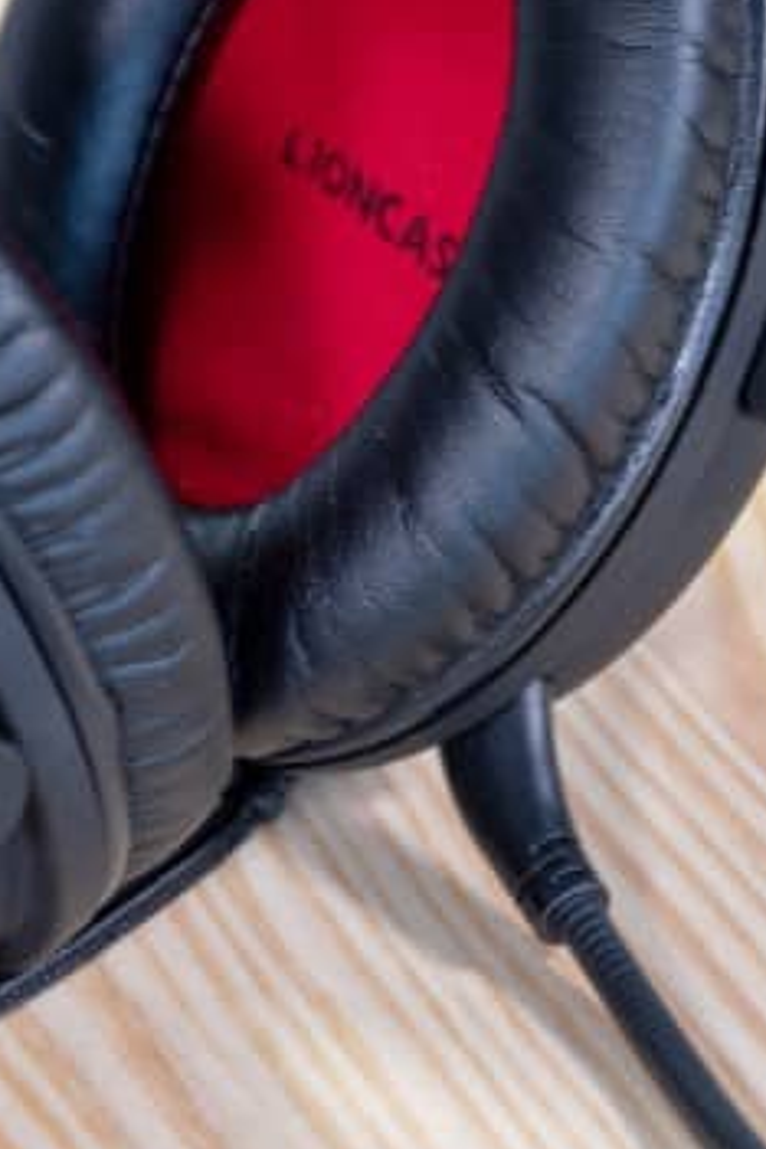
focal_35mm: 321
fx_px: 10244
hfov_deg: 4.3
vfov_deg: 6.4
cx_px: 386
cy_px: 211
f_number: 5.6
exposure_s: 1/25
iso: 500
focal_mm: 105
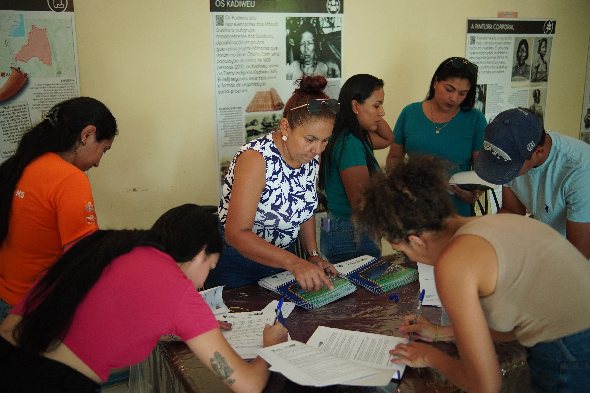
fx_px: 565
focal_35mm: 34
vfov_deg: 38.4
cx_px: 295
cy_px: 196
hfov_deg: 55.1
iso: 320
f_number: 1.4
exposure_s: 1/160
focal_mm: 23
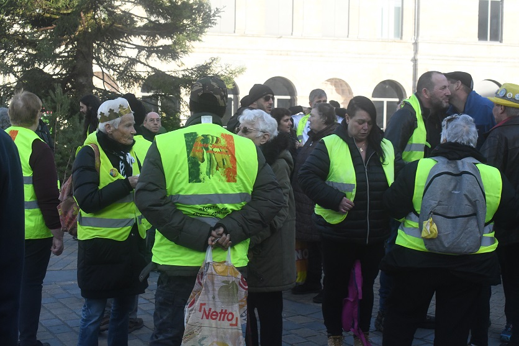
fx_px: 778
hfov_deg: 36.9
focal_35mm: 54
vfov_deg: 25.0
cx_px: 260
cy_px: 173
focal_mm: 36
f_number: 14
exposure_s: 1/800
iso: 2500
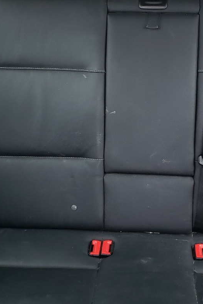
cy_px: 98
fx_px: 466
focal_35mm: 55
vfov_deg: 35.8
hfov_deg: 24.5
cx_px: 132
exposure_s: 1/100
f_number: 1.5
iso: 65
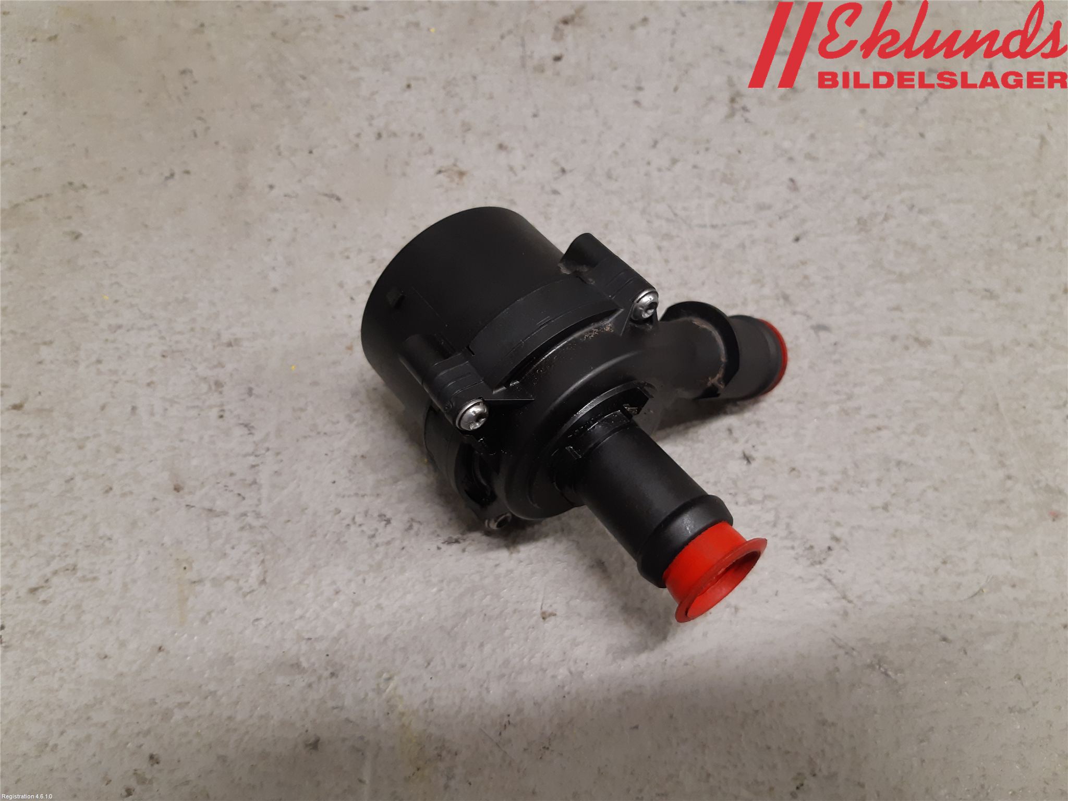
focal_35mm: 26
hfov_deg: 67.3
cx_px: 534
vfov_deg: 53.1
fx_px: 802
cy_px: 400
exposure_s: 1/50
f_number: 1.7
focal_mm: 3.93
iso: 160
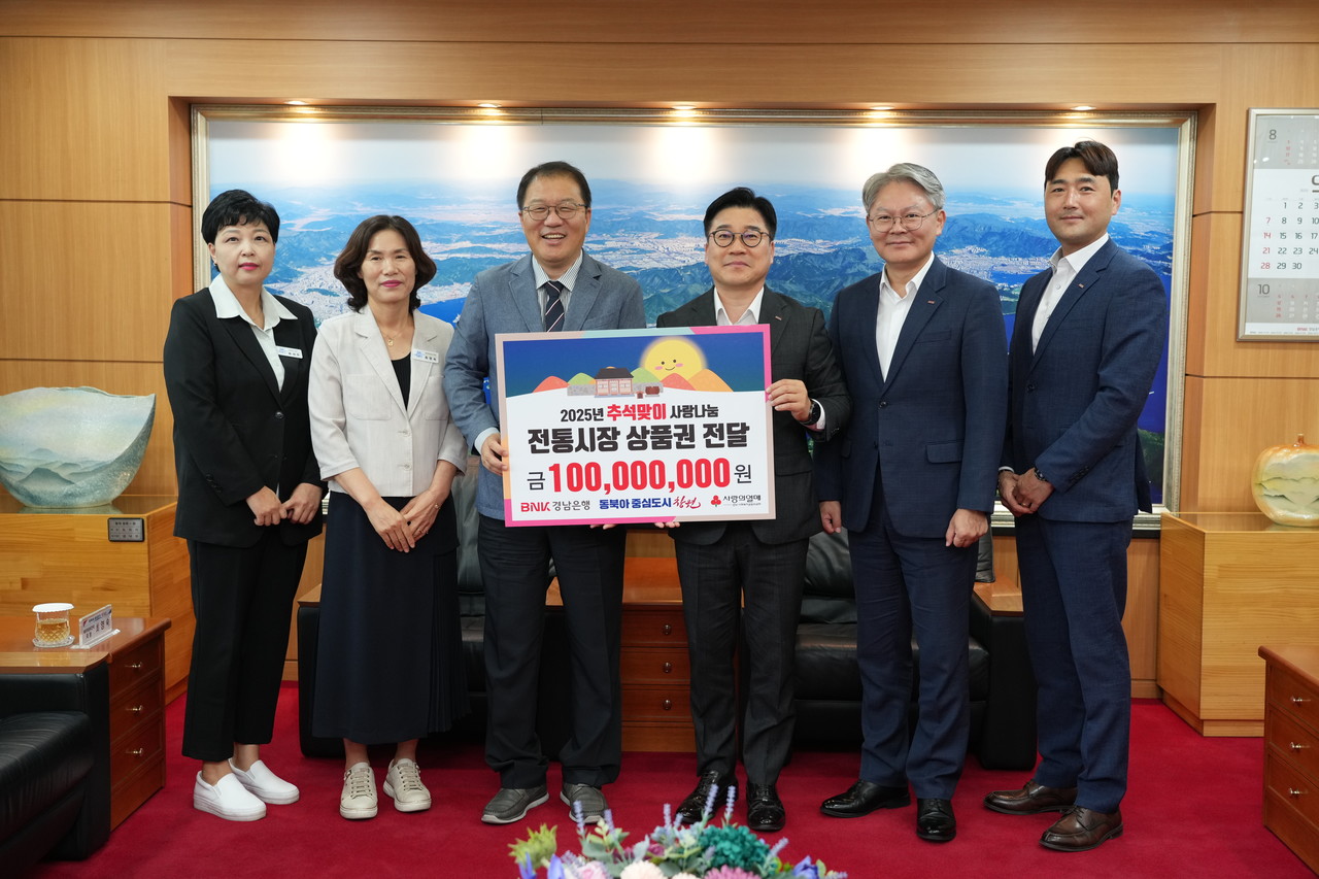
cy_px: 440
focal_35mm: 37
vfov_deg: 35.9
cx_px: 660
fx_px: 1355
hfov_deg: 51.9
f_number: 4.5
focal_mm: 37
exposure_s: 1/200
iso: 1600
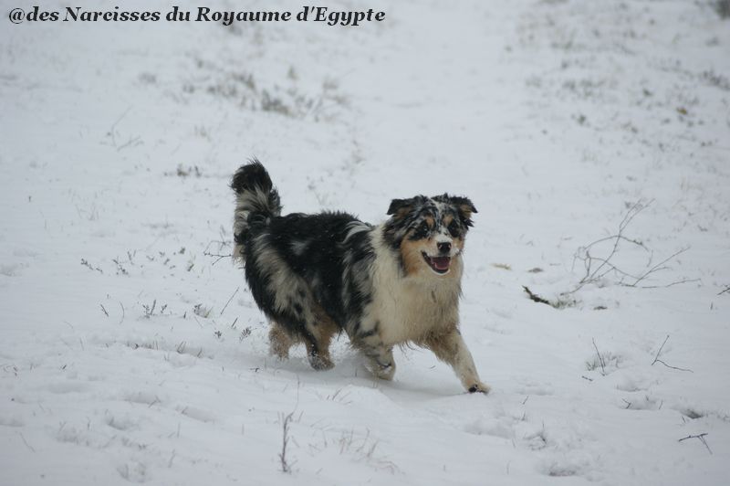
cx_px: 365
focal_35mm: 240
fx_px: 4863
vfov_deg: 5.7
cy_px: 243
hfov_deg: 8.6
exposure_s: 1/500
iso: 320
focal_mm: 160
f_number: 5
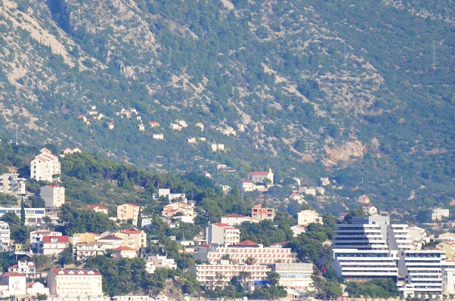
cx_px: 111
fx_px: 8484
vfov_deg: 2.0
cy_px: 179
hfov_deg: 3.1
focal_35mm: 673
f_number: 5.6
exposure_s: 1/8000
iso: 1800
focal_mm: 270
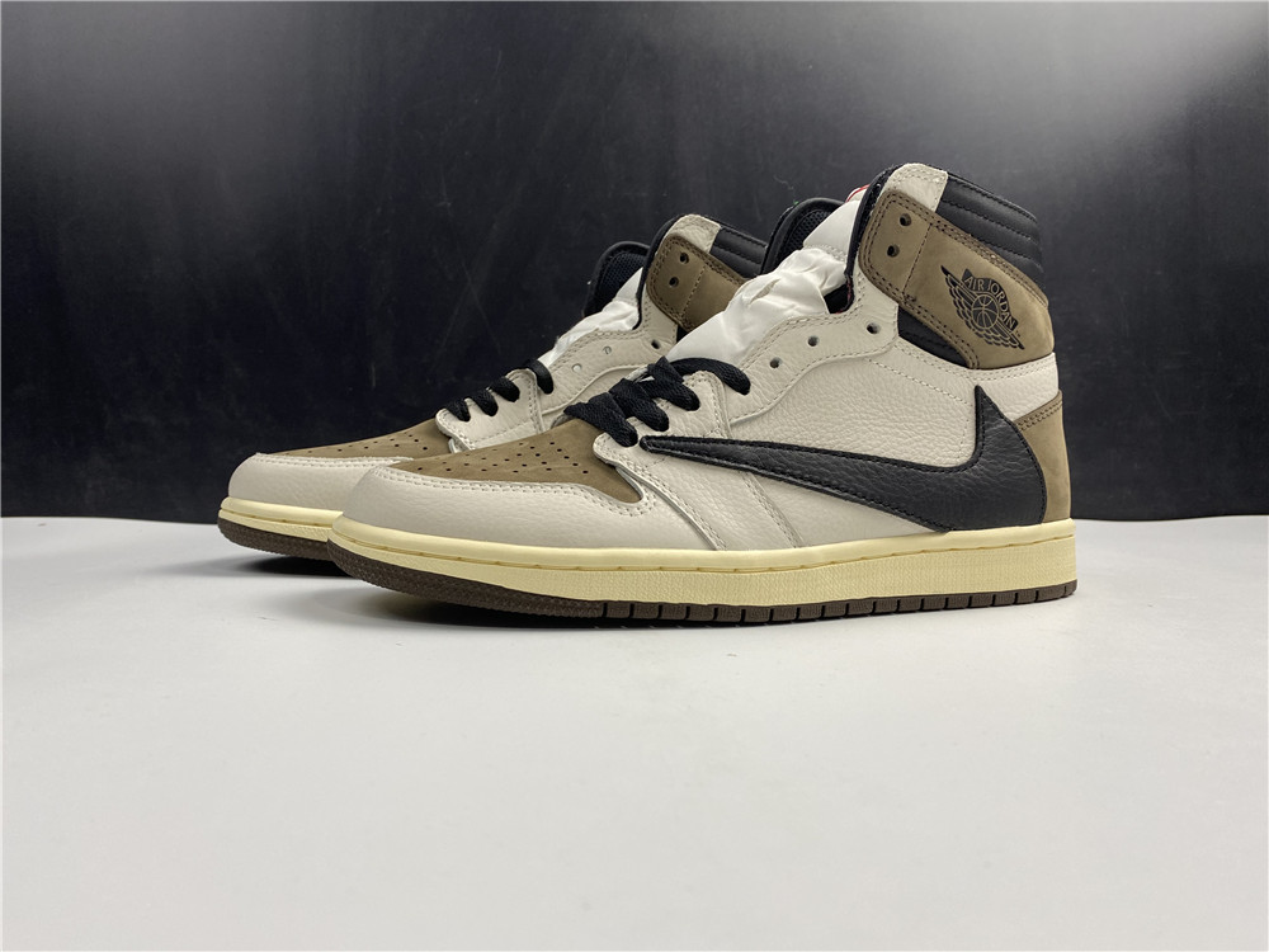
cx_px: 634
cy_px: 476
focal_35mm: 26
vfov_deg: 53.1
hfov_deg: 67.3
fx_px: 953
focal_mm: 4.25
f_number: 1.8
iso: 64
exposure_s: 1/121
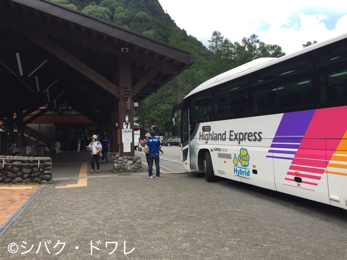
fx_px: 291
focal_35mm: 29
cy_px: 130
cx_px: 174
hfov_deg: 61.7
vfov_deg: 48.2
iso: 32
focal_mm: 4.15
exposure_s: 1/670
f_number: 2.2
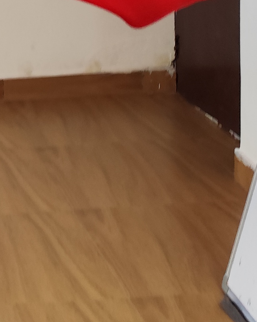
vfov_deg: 16.5
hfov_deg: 12.5
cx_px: -215
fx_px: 1065
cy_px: -52
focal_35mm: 112
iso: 320
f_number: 1.65
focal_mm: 6.19
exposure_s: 1/50
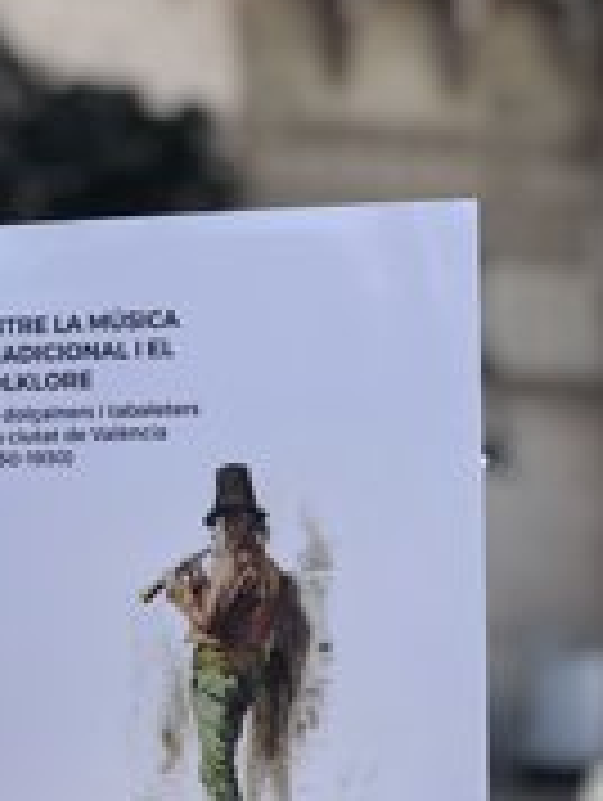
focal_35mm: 111
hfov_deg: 13.4
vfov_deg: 17.7
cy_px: 506
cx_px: 279
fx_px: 2572
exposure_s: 1/231
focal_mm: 6.6
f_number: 2.8
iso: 20
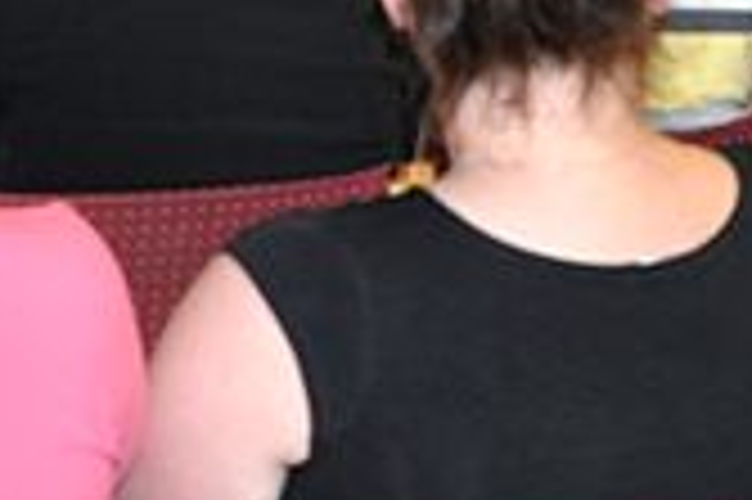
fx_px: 3506
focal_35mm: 168
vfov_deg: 7.9
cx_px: -117
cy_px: -394
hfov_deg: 12.0
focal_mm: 22
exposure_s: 1/60
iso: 800
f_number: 4
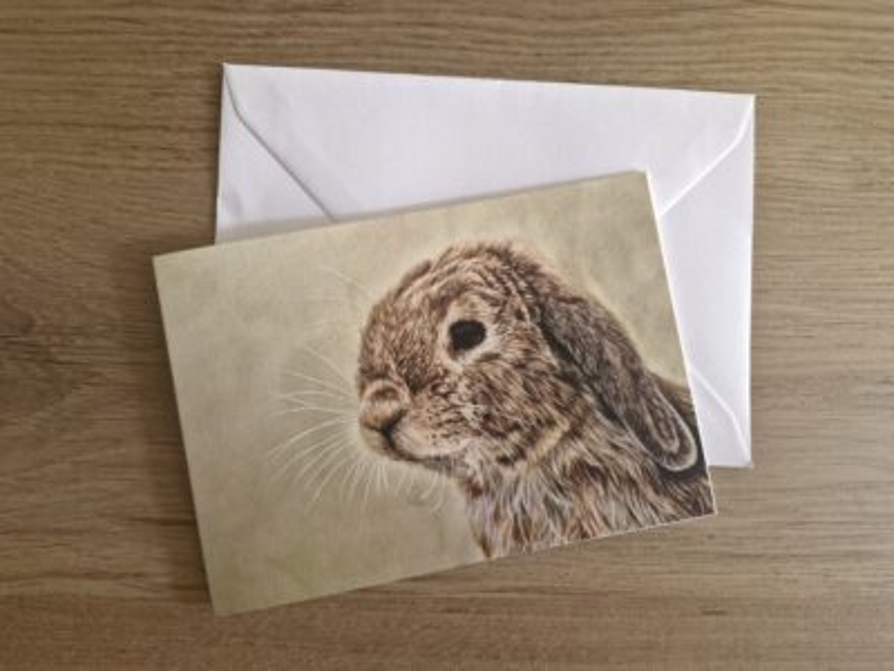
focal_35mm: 23
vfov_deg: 58.9
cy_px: 336
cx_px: 447
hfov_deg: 73.9
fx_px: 594
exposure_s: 1/100
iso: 250
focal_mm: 5.54
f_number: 1.8
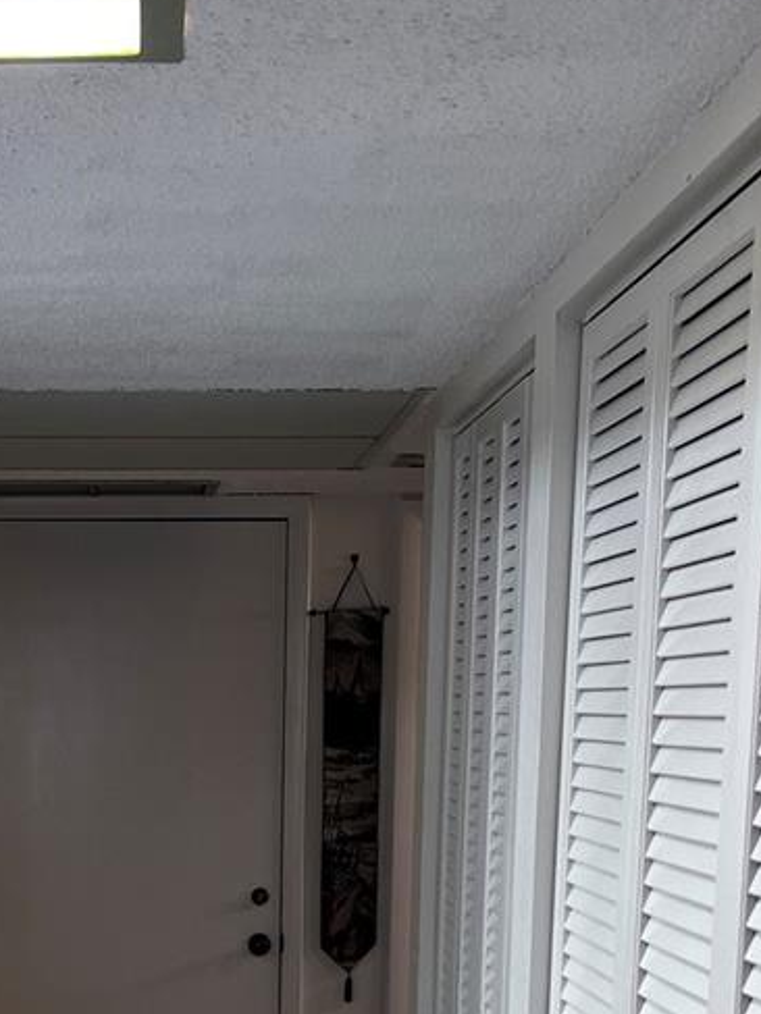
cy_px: 1049
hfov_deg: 22.6
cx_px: 158
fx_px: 1876
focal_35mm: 64
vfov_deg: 28.2
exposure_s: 1/60
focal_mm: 5.7
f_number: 1.5
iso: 64
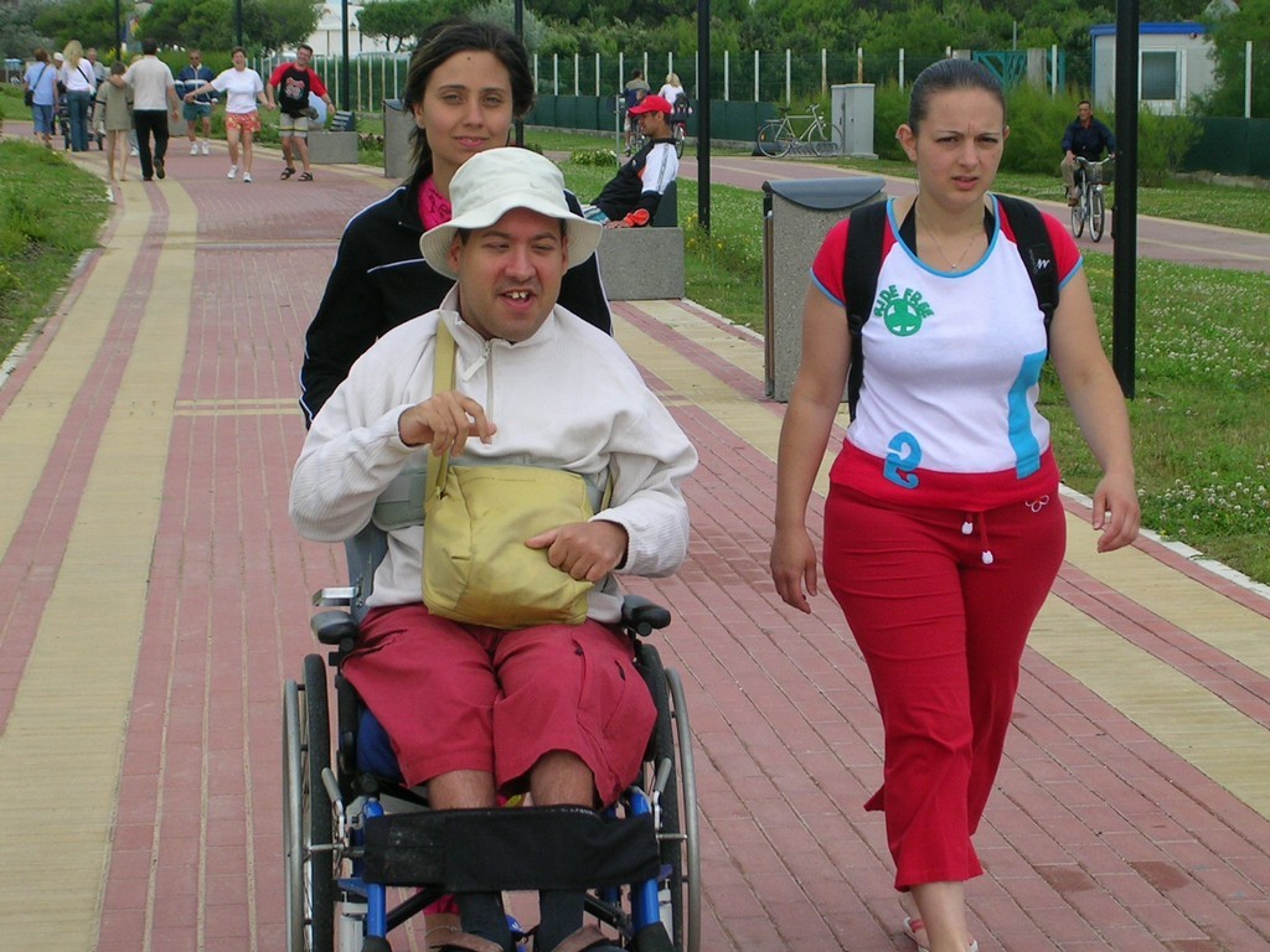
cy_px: 476
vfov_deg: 12.9
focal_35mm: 115
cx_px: 635
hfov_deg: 17.1
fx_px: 4219
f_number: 4.9
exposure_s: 1/312
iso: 50
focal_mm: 17.4
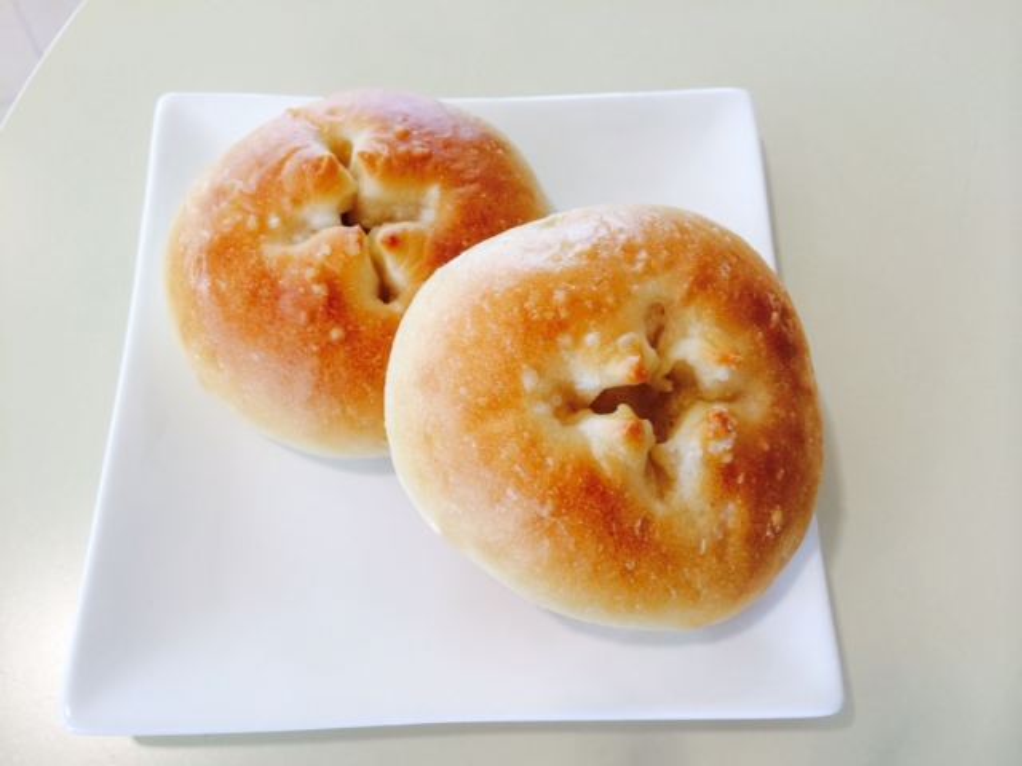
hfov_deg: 60.0
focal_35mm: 30
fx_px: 886
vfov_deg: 46.8
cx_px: 511
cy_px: 383
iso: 40
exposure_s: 1/60
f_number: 2.2
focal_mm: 4.12
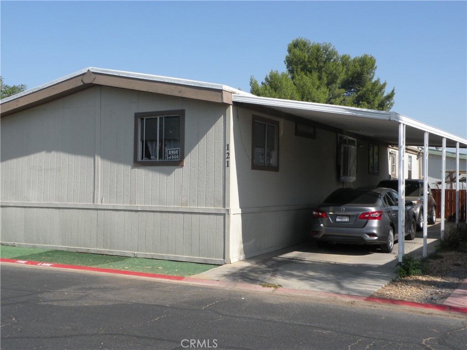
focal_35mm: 42
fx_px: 567
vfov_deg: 34.3
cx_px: 234
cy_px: 175
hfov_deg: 44.8
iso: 64
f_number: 6.3
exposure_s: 1/210
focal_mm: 7.4
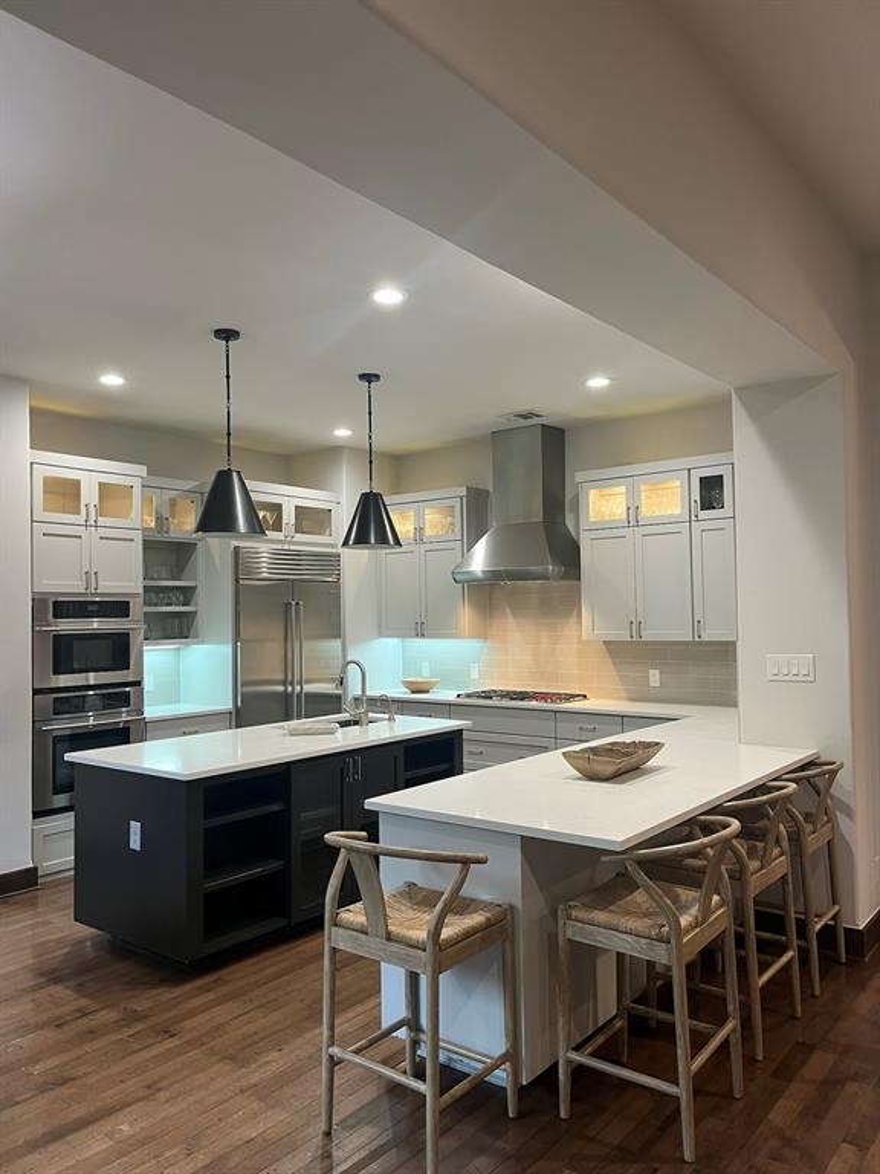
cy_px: 587
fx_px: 881
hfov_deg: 53.1
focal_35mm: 26
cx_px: 440
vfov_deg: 67.3
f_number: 1.6
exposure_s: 1/60
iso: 125
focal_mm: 5.1
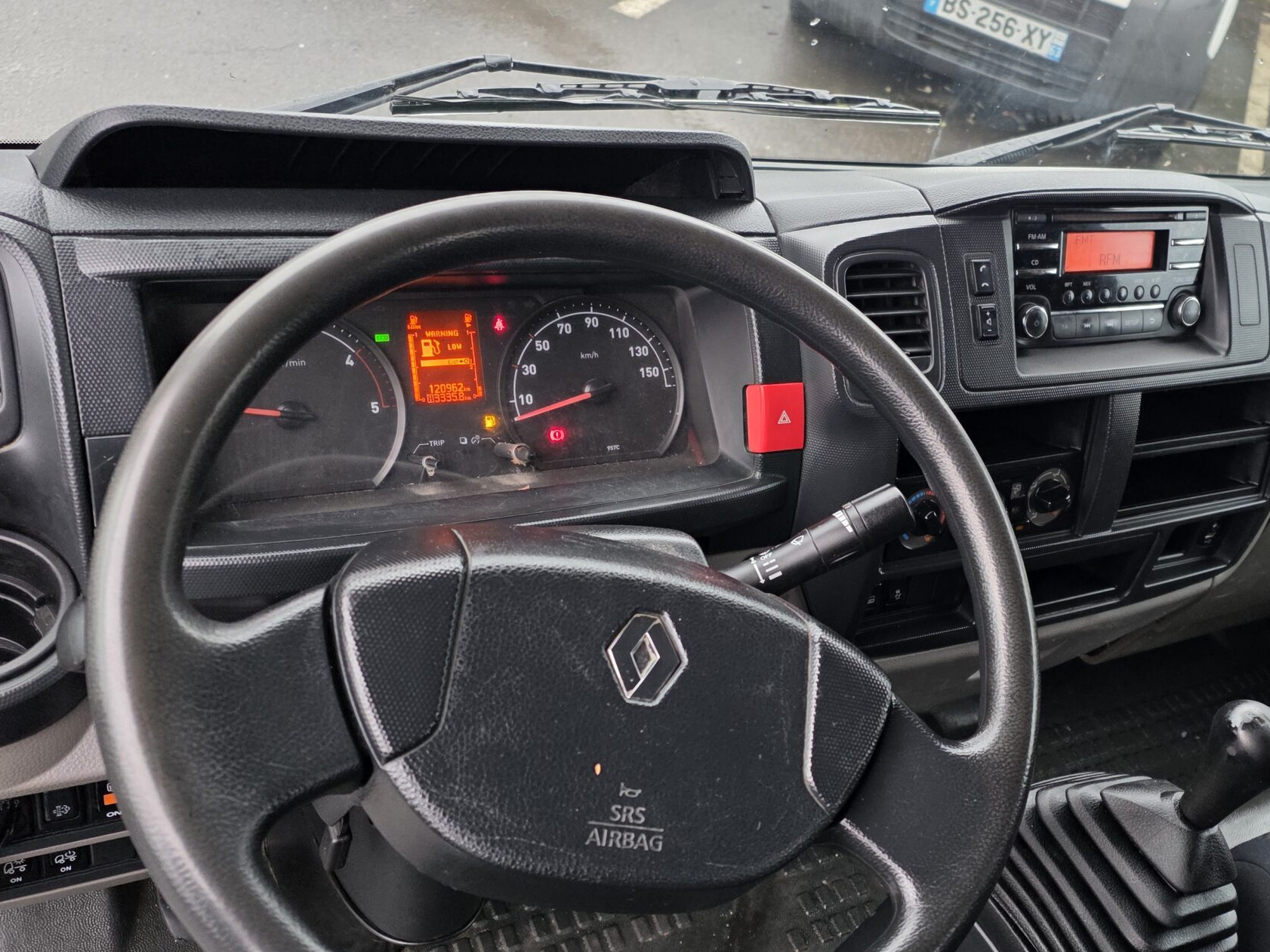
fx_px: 1284
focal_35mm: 35
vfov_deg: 40.7
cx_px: 913
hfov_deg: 50.9
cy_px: 485
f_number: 1.7
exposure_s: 1/100
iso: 200
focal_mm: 6.25
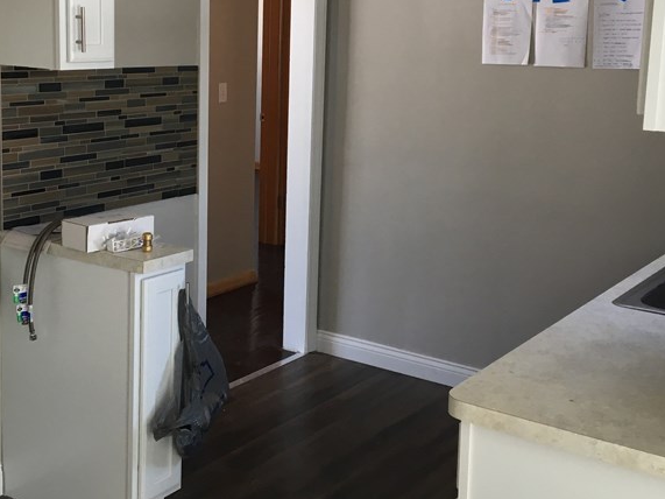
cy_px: 166
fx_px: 999
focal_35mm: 52
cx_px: 277
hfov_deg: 36.7
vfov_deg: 27.8
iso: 32
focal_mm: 4.15
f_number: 2.2
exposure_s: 1/40
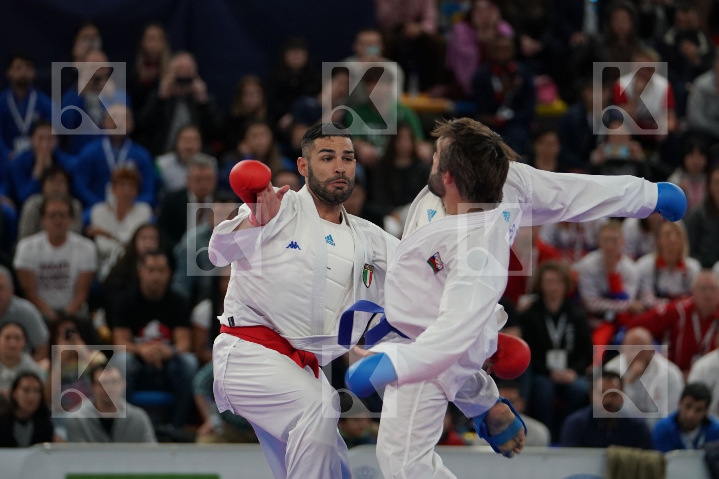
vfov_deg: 5.8
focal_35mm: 237
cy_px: 240
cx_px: 360
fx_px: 4733
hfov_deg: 8.7
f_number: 2.8
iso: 1600
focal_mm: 158
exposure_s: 1/1000
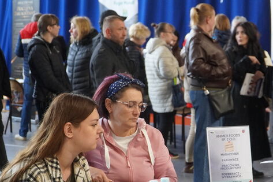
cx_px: 203
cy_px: 133
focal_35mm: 94
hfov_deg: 21.5
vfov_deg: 14.5
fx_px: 711
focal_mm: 37
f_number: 4
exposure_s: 1/160
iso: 3200
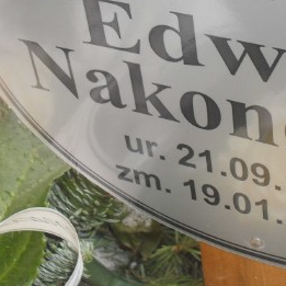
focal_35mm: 76
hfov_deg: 22.3
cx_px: 250
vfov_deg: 22.6
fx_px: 710
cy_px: 91
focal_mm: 6.3
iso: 100
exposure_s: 1/125
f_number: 3.2
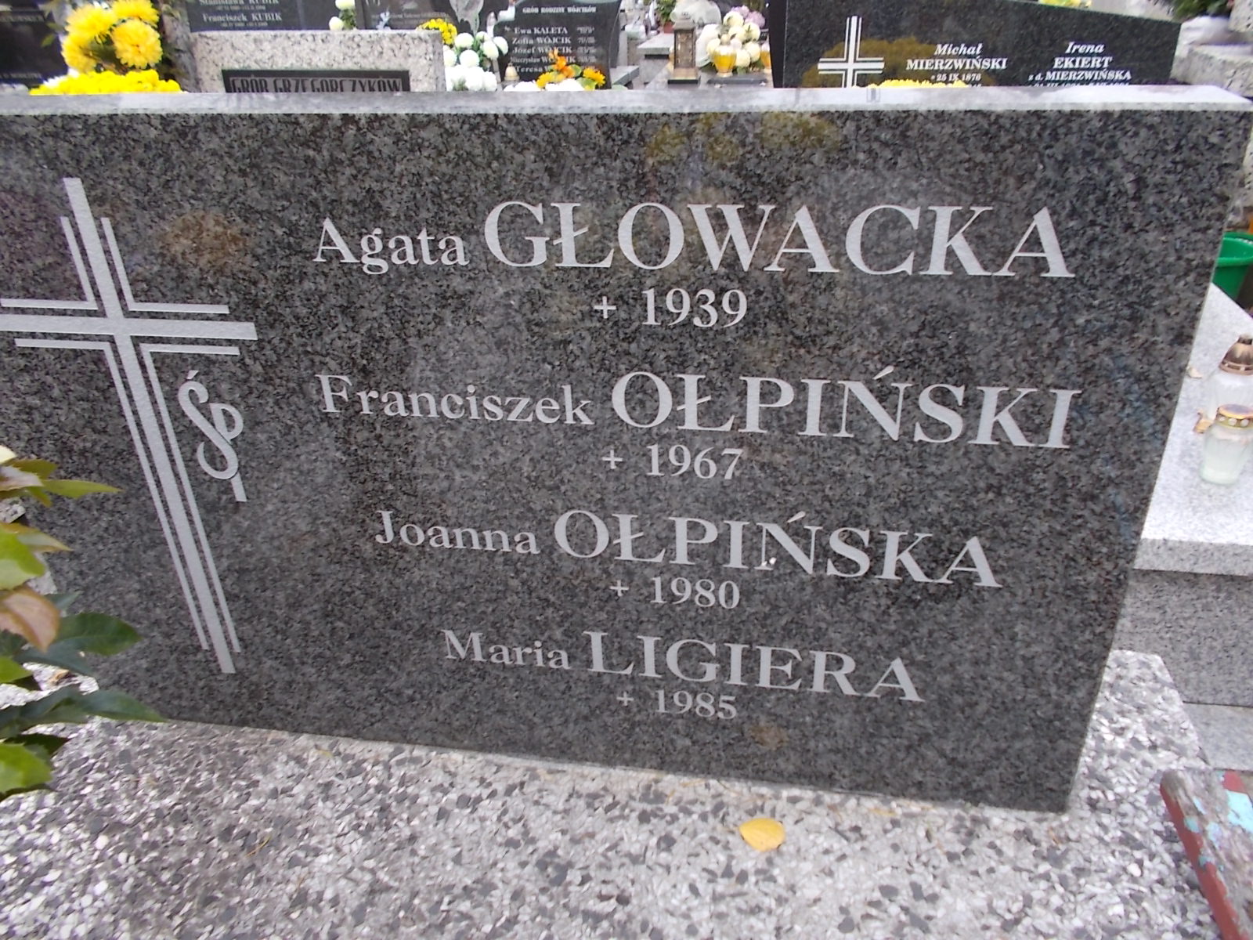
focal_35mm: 26
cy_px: 470
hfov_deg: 67.3
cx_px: 626
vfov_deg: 53.1
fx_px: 941
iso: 80
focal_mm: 4.6
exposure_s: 1/125
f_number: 3.2
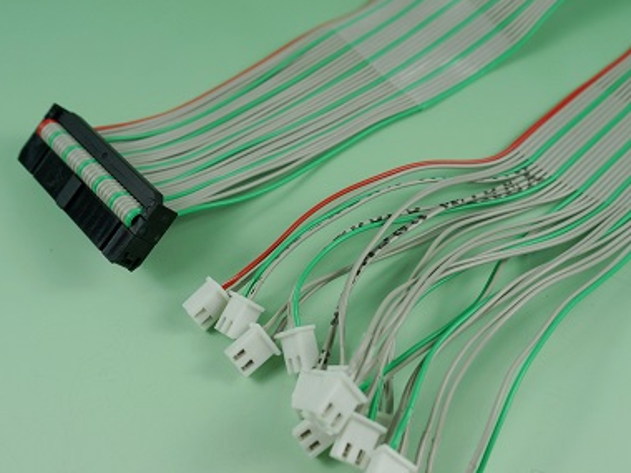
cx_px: 316
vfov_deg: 29.0
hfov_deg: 38.2
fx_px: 911
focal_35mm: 50
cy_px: 287
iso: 100
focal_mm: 22
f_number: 5.6
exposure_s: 1/125
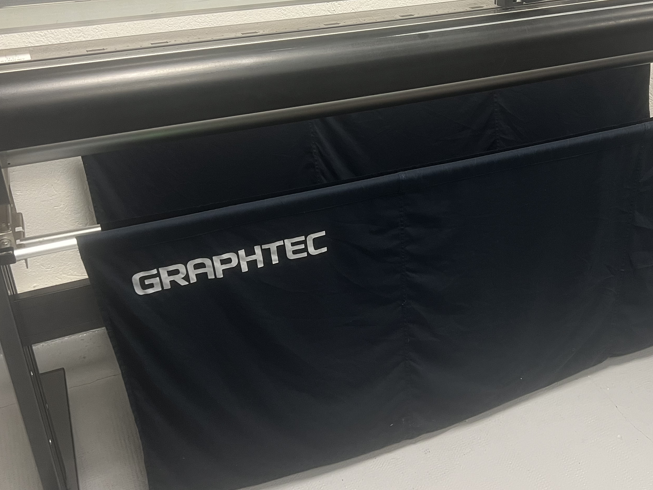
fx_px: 792
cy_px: 191
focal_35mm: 42
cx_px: 421
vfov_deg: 34.2
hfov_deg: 44.3
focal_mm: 5.7
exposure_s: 1/50
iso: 160
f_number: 1.5
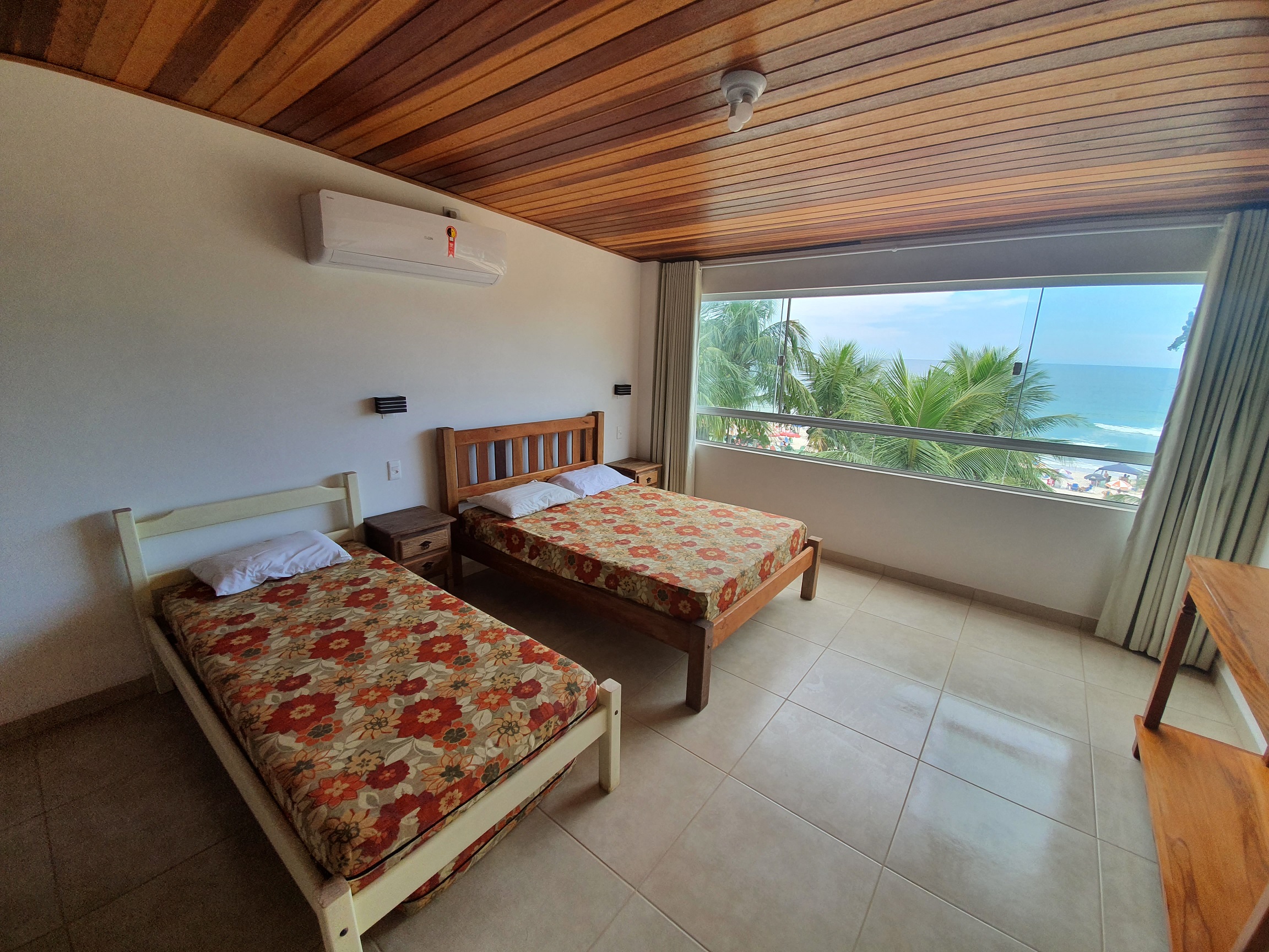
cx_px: 634
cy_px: 476
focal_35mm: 13
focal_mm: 1.8
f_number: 2.2
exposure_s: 1/188
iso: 50
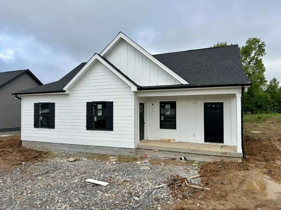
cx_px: 140
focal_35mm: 24
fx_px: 195
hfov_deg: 71.6
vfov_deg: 56.8
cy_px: 105
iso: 80
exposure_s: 1/3058
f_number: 1.78
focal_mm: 6.86
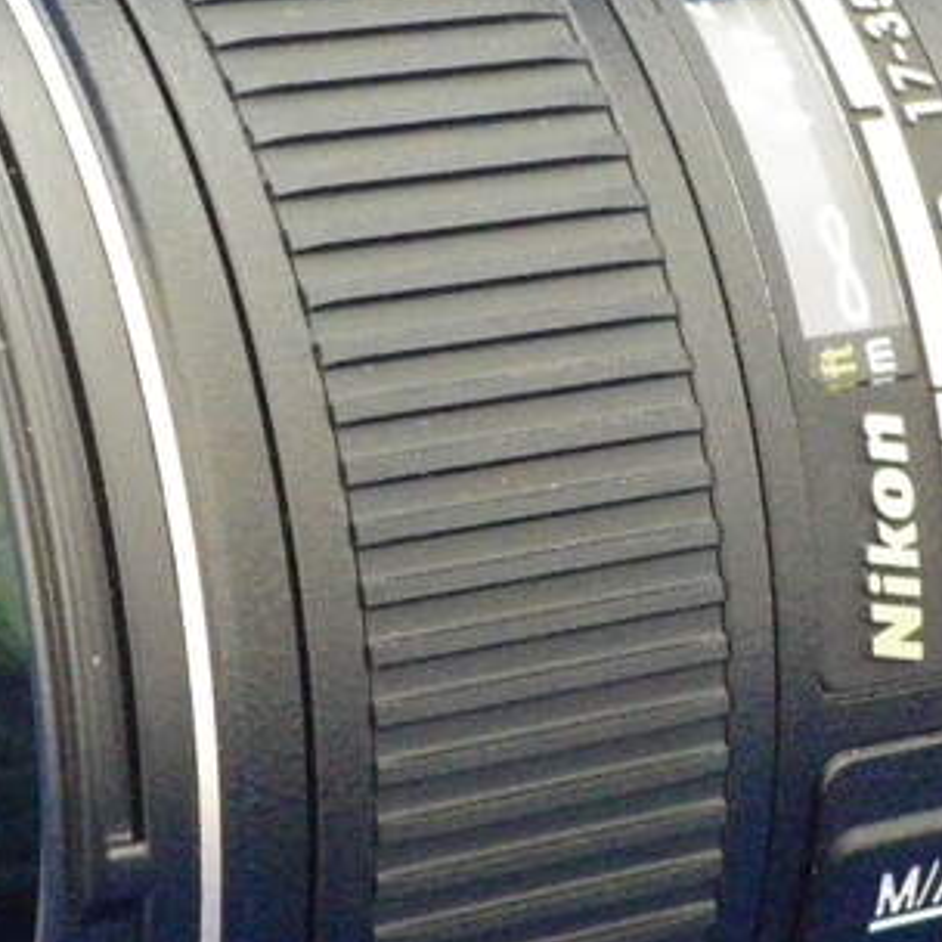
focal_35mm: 136
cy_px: 533
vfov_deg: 12.8
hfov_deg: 12.8
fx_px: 4187
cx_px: 552
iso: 800
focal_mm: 6.9
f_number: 3
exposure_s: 1/25
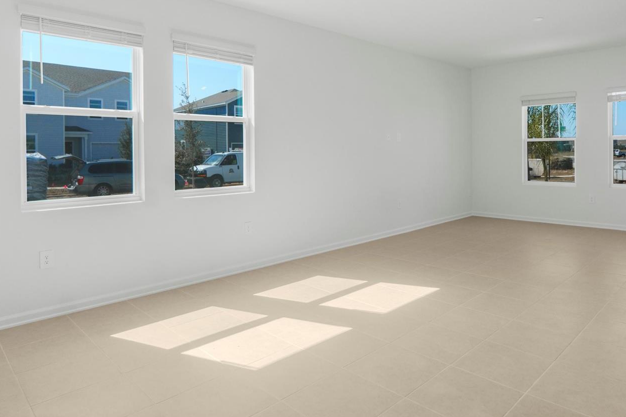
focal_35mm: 23
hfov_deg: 75.7
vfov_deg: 54.4
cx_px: 357
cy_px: 152
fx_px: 400
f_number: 7.1
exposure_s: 1/400
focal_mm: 12
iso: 800
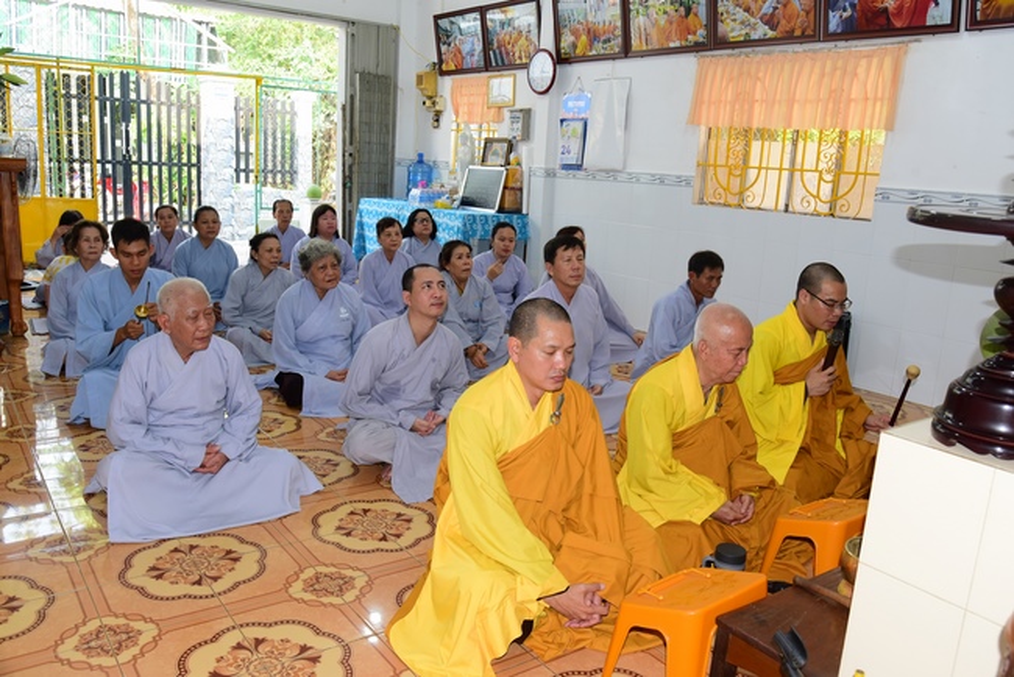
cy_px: 338
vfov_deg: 43.6
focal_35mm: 30
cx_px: 507
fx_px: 845
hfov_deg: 61.9
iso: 640
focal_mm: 30
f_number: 6.3
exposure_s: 1/60
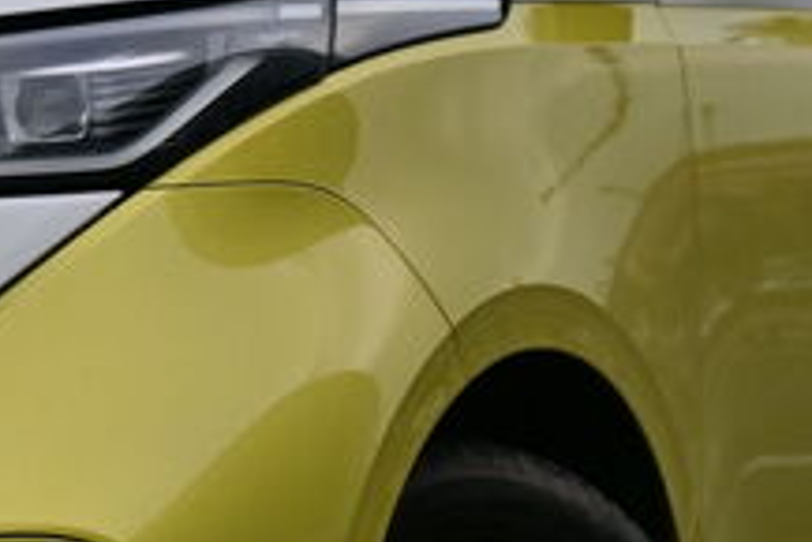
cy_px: 277
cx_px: -195
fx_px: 5241
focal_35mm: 232
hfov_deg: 8.7
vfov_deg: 5.9
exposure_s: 1/200
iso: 100
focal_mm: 35
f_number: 7.1
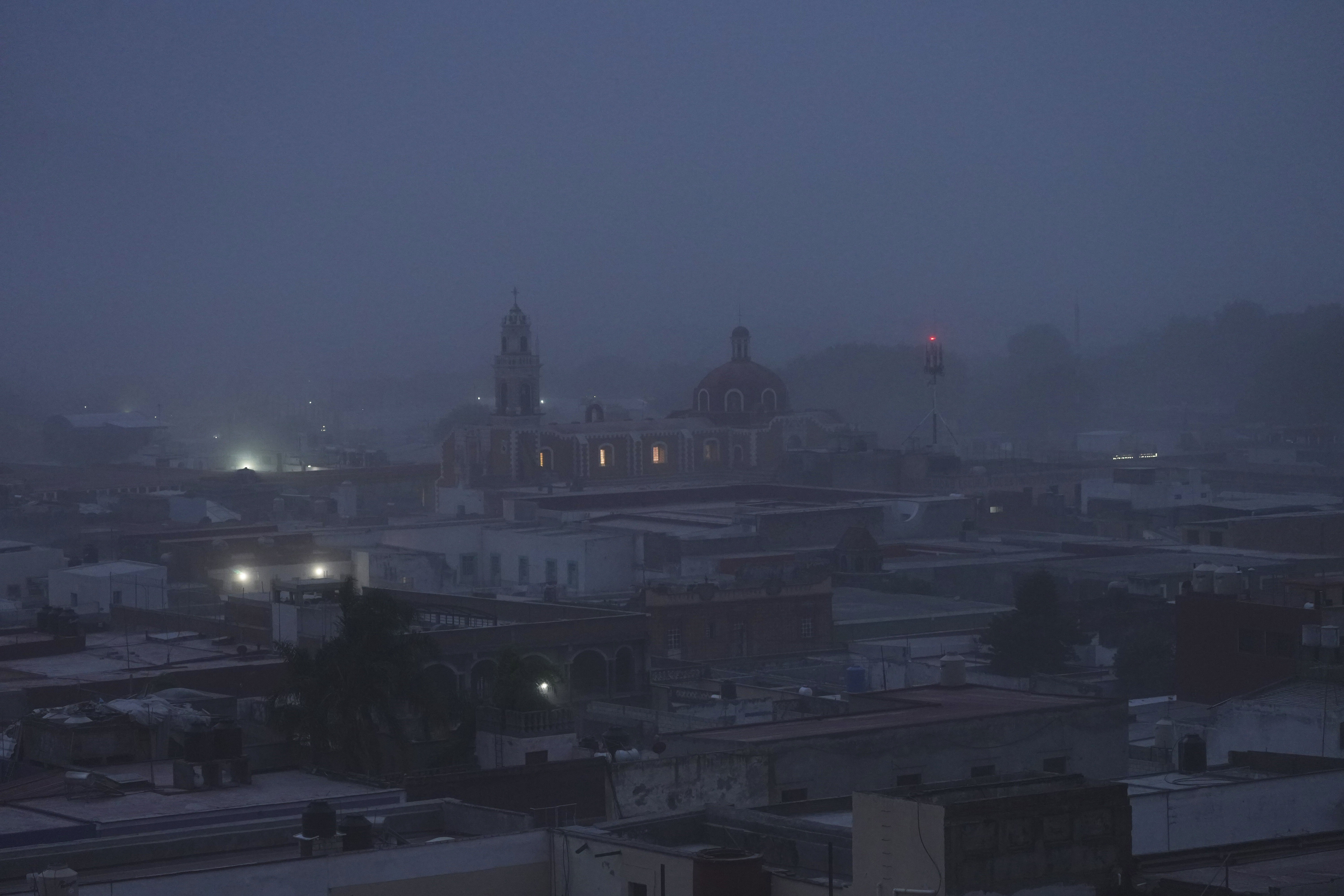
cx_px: 672
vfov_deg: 13.7
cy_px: 448
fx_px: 3733
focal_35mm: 100
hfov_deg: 20.4
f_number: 5.6
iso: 2500
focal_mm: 100
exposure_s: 1/100
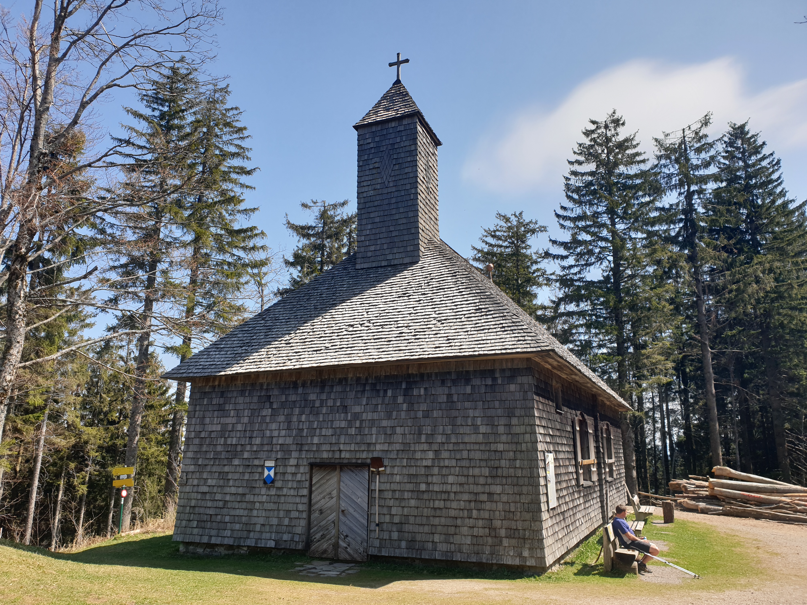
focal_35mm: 26
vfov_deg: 53.1
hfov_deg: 67.3
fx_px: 606
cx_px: 404
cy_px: 302
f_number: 2.4
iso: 50
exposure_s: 1/1124
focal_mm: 4.3
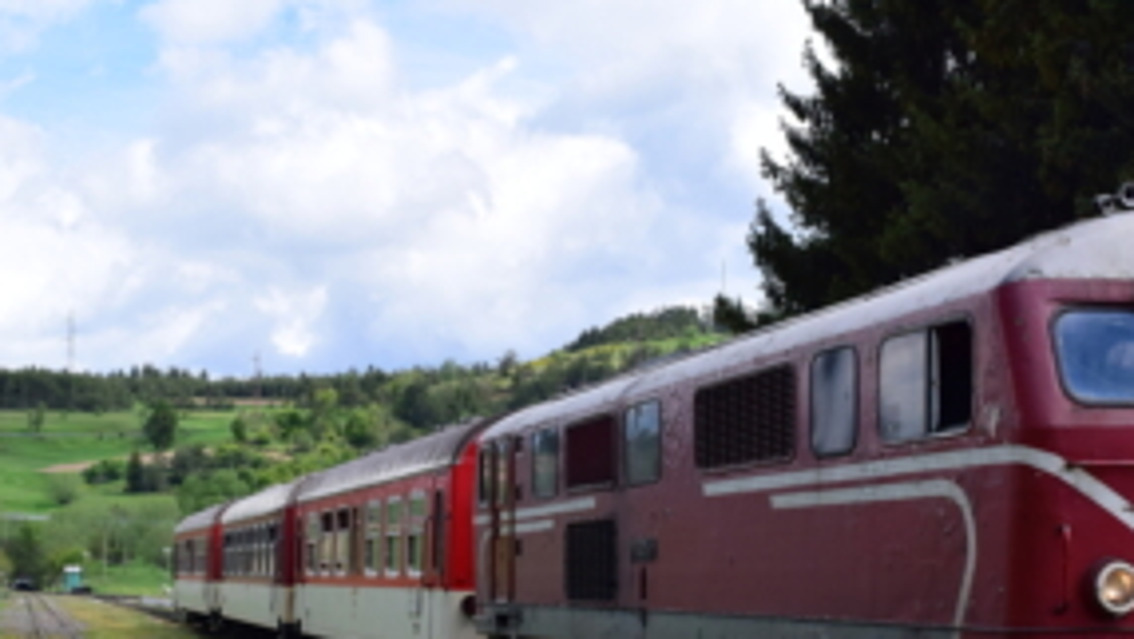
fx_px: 1985
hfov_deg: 31.7
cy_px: 577
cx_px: 730
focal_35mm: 66
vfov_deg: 18.0
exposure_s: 1/640
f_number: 9
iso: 400
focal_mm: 24
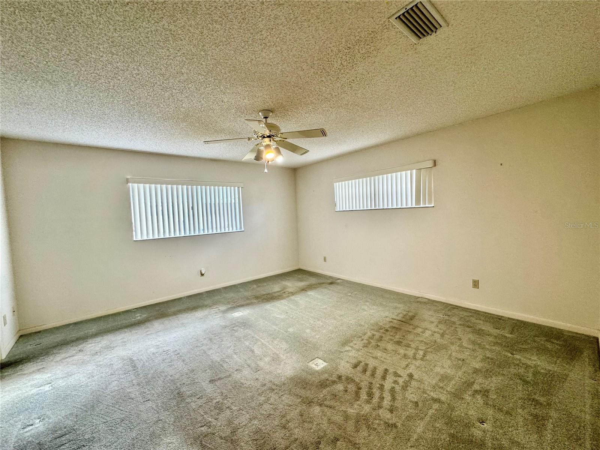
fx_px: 243
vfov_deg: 85.7
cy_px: 225
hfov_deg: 102.1
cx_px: 300
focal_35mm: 14
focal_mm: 2.22
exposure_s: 1/60
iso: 160
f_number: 2.2
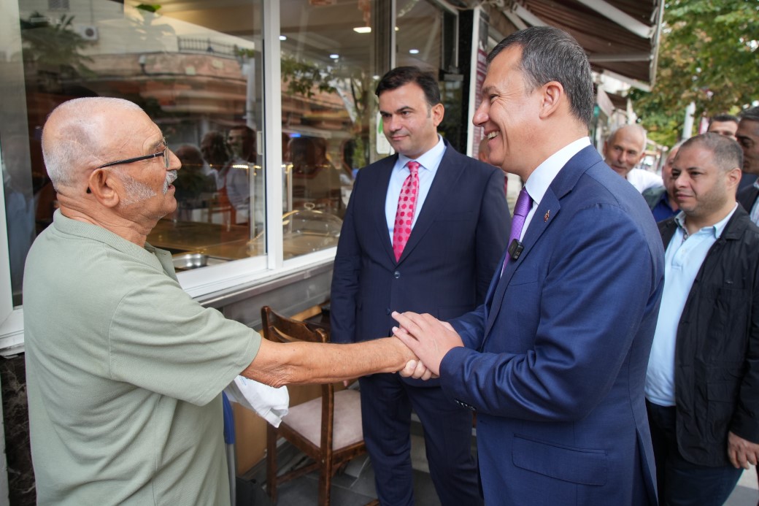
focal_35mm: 26
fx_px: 548
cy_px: 253
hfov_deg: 69.4
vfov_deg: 49.5
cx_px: 380
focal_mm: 26
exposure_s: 1/400
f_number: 4.5
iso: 1000
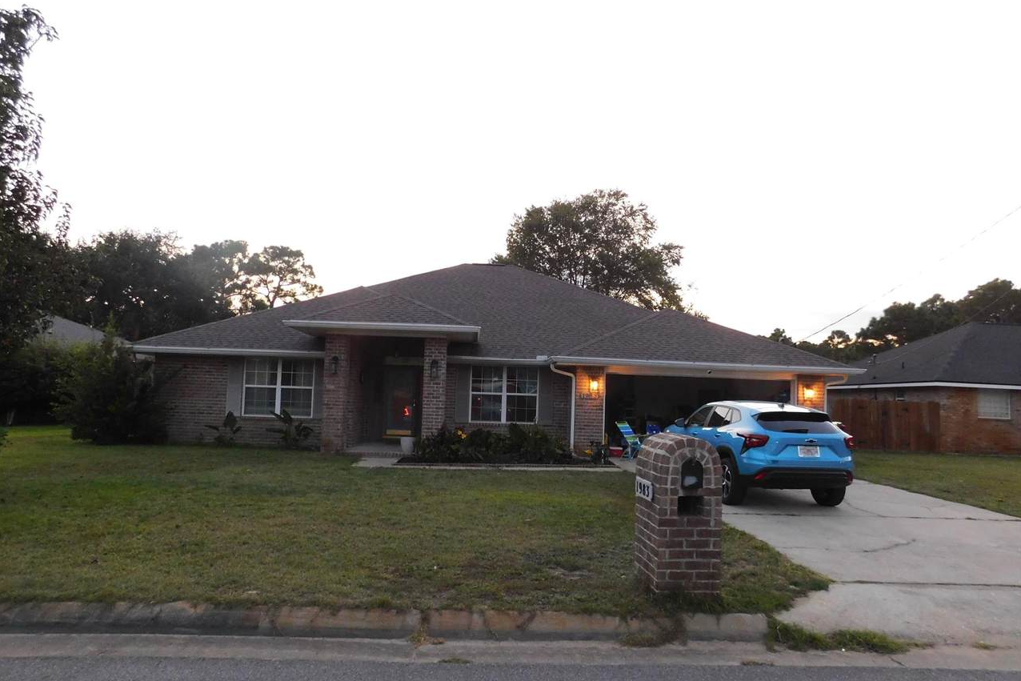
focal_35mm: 24
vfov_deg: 53.1
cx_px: 510
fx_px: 681
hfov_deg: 73.7
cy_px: 361
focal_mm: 4
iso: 400
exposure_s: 1/25
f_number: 3
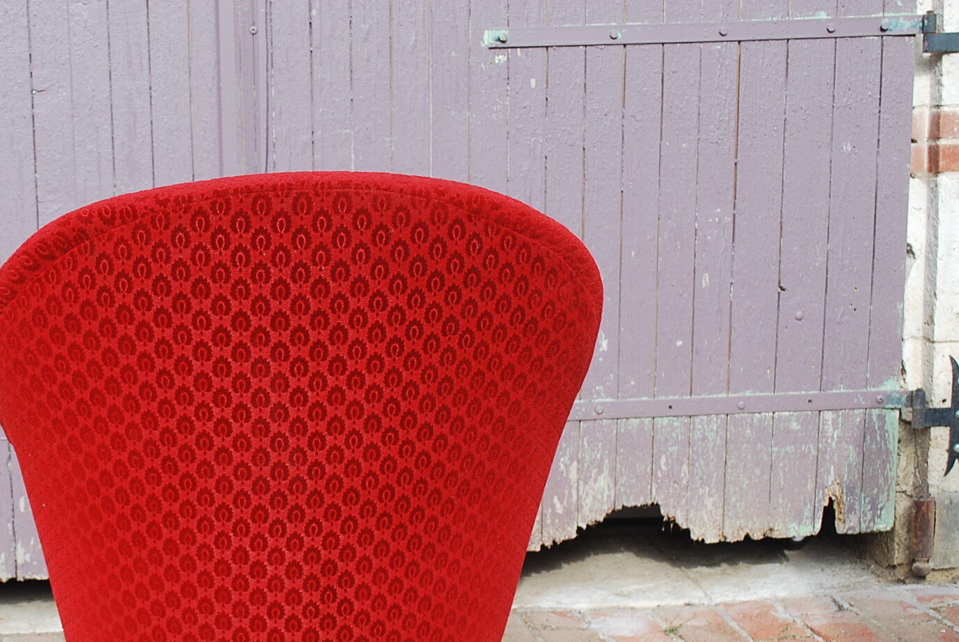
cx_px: 291
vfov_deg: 24.5
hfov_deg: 35.7
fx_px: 1467
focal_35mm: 55
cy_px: 436
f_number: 5.6
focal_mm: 26
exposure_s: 1/125
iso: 100
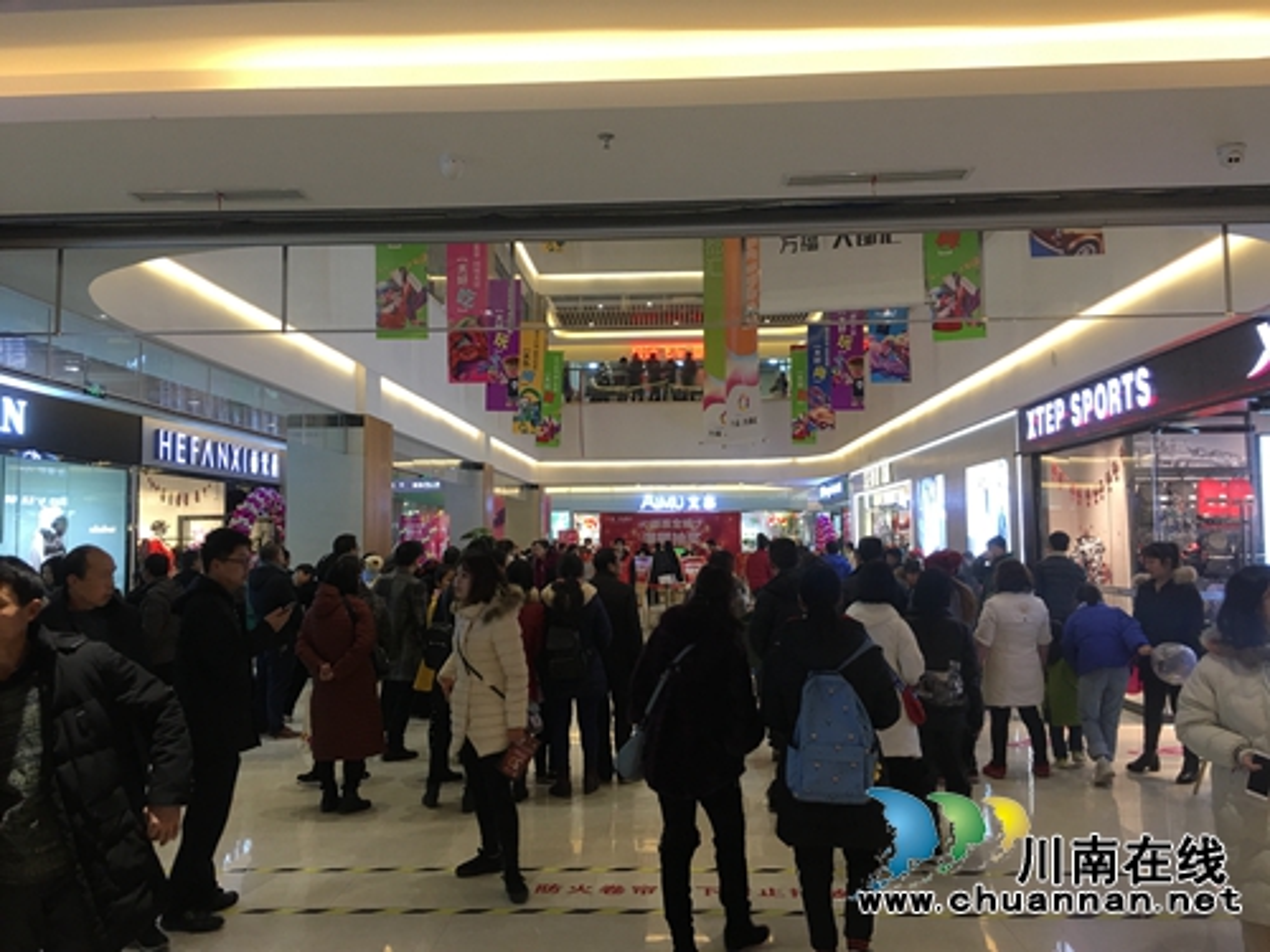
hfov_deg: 61.7
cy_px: 476
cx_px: 635
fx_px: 1064
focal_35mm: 29
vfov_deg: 48.2
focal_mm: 4.15
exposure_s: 1/33
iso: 50
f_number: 2.2
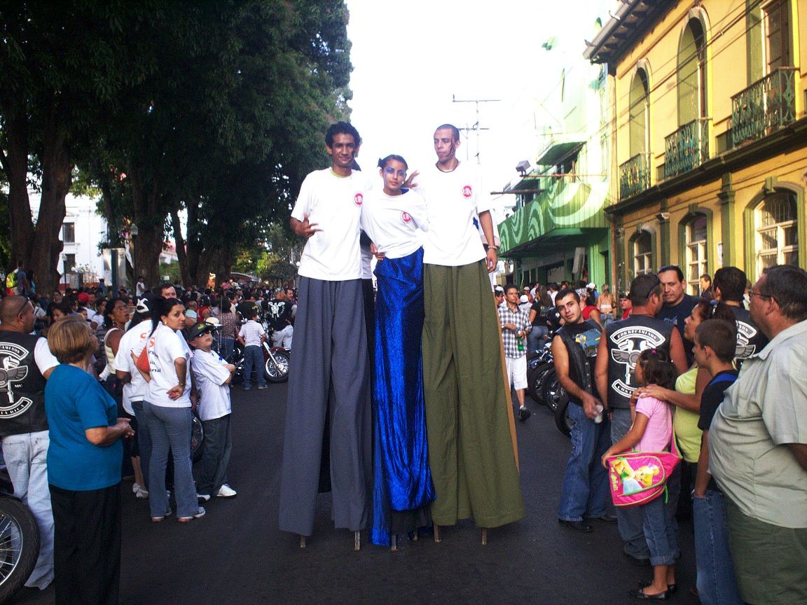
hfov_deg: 51.4
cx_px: 404
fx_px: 839
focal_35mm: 36
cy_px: 302
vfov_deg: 39.7
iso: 140
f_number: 4.5
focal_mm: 6
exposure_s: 1/62.8
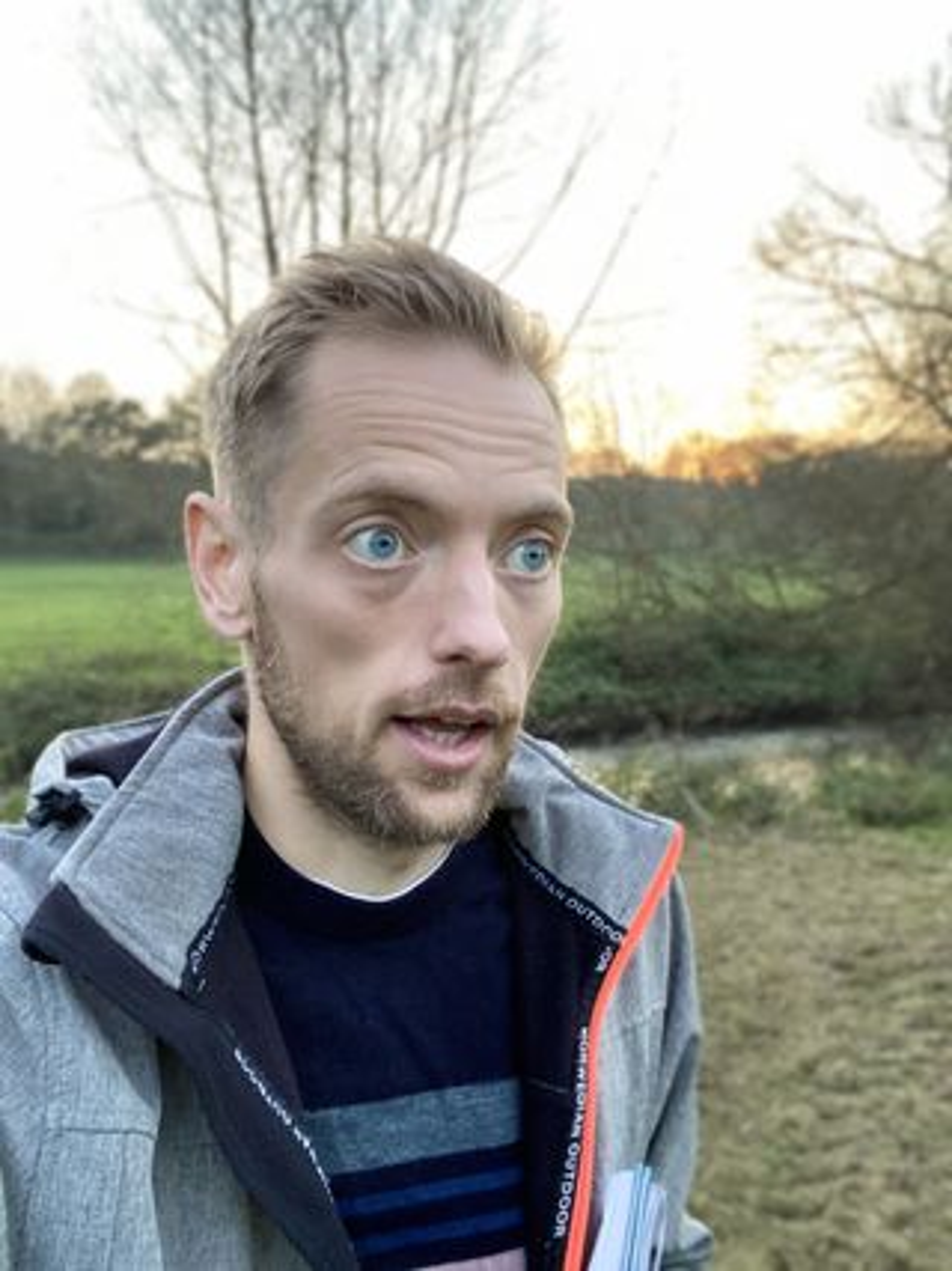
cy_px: 636
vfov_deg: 60.0
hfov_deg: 46.8
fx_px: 1101
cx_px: 476
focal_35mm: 30
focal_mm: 2.71
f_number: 2.2
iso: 320
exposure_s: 1/60
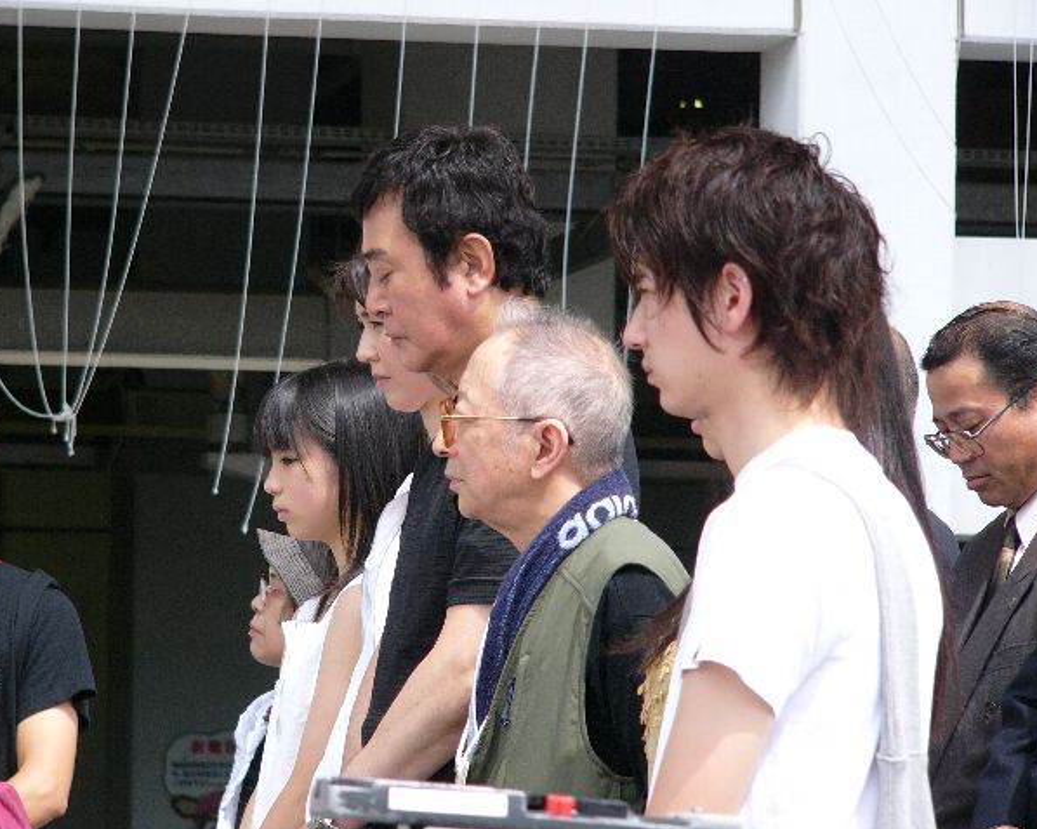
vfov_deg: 7.6
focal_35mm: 202
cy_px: 415
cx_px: 488
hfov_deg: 9.6
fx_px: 6197
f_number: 2.8
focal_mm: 32.1
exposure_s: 1/1000
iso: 100
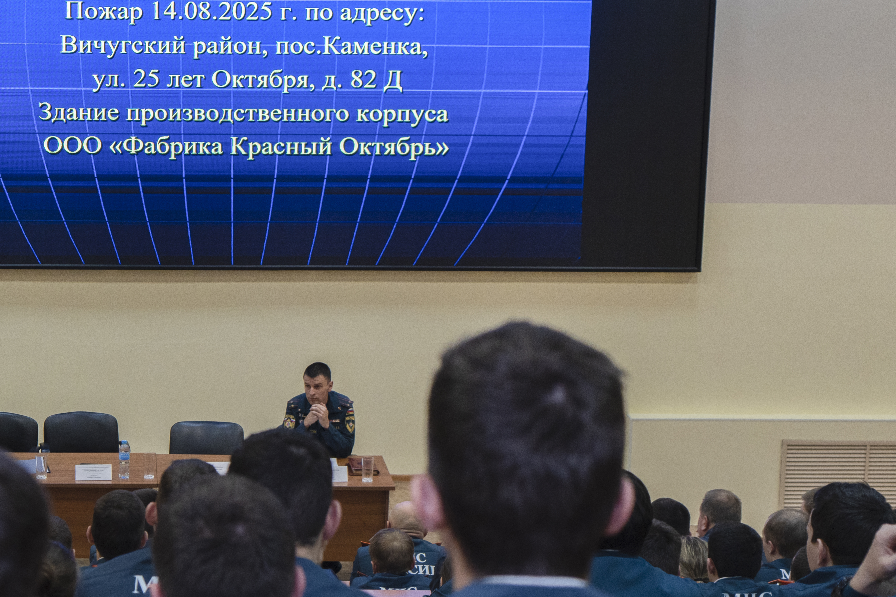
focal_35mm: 88
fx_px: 2190
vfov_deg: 15.5
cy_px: 321
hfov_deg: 22.7
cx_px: 136
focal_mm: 45
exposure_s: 1/125
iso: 1000
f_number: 4
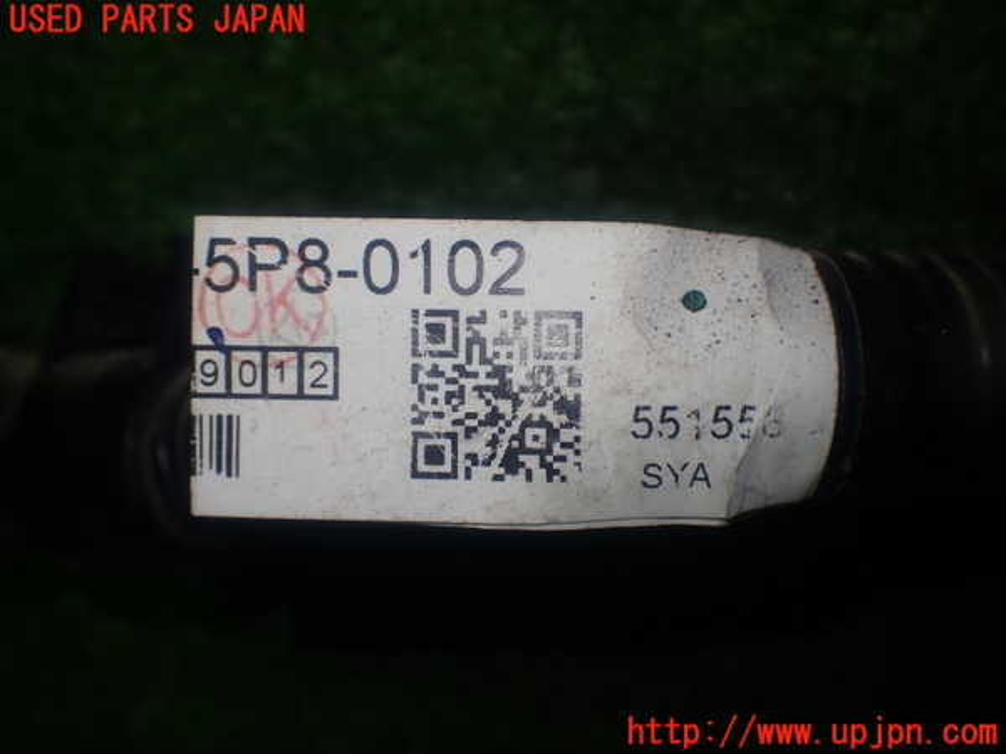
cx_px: 503
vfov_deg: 35.1
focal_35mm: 41
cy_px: 377
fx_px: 1192
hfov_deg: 45.8
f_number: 2.8
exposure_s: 1/80
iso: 100
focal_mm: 7.31
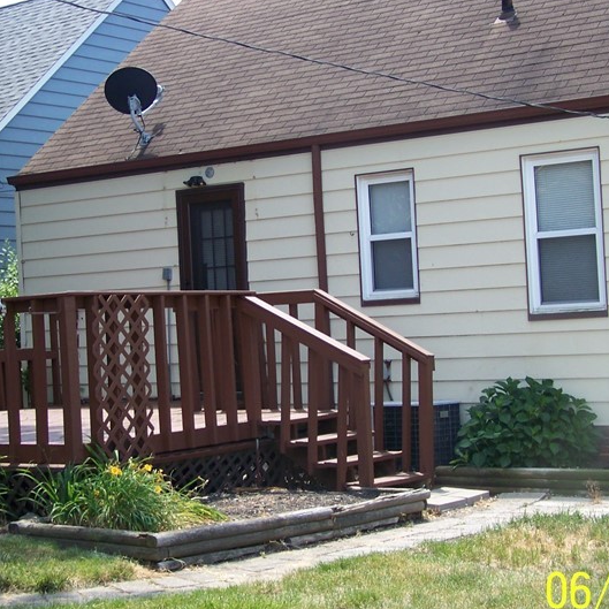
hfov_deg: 26.5
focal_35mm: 65
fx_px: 1294
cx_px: 256
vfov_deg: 26.5
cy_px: 262
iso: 64
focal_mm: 6.3
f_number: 2.8
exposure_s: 1/200
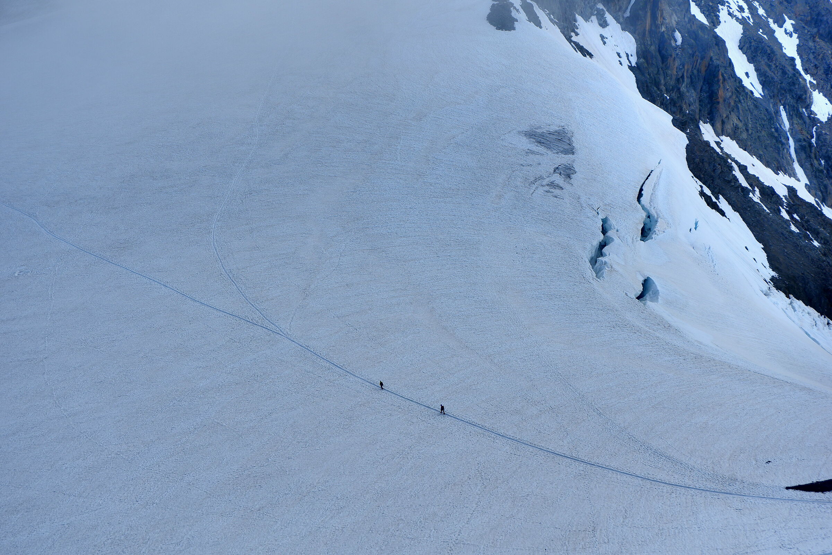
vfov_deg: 28.1
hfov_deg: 41.1
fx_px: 1109
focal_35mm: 48
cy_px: 278
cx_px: 416
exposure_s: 1/550
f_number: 7.1
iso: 200
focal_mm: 32.5
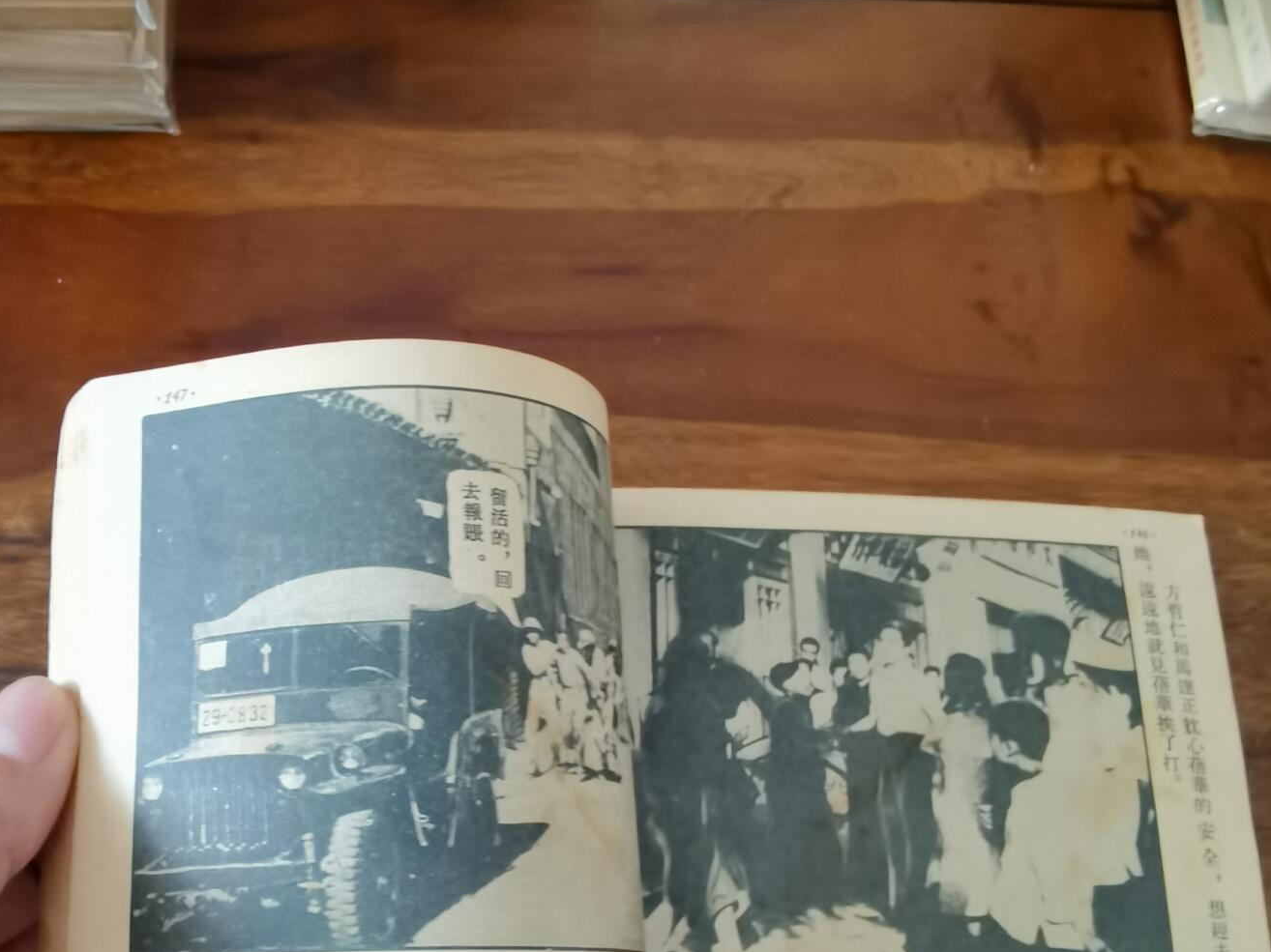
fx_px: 1358
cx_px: 633
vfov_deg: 37.8
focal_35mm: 37
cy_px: 705
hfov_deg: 50.1
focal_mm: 2.26
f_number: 2.2
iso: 500
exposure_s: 1/20
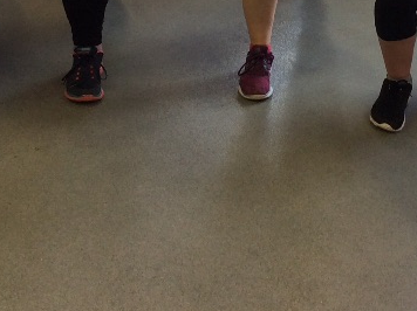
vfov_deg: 15.8
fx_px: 1059
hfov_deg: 22.3
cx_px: 249
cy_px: -111
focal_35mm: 88
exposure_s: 1/33
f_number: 2.4
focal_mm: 3.3
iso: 32
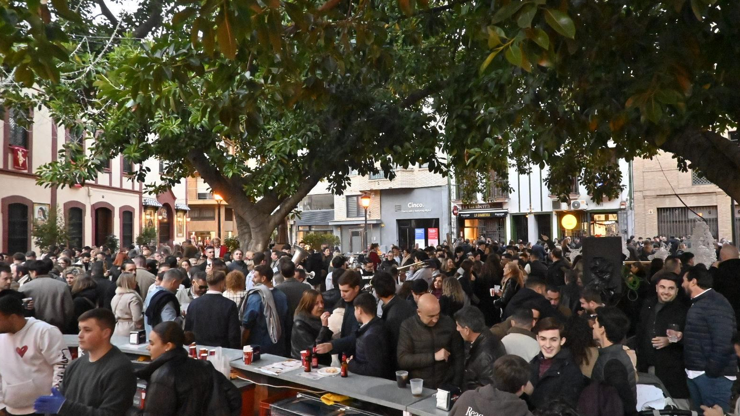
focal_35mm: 26
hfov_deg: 71.9
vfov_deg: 44.4
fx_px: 510
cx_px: 380
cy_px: 215
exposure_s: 1/125
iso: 10000
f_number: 6.3
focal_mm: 16
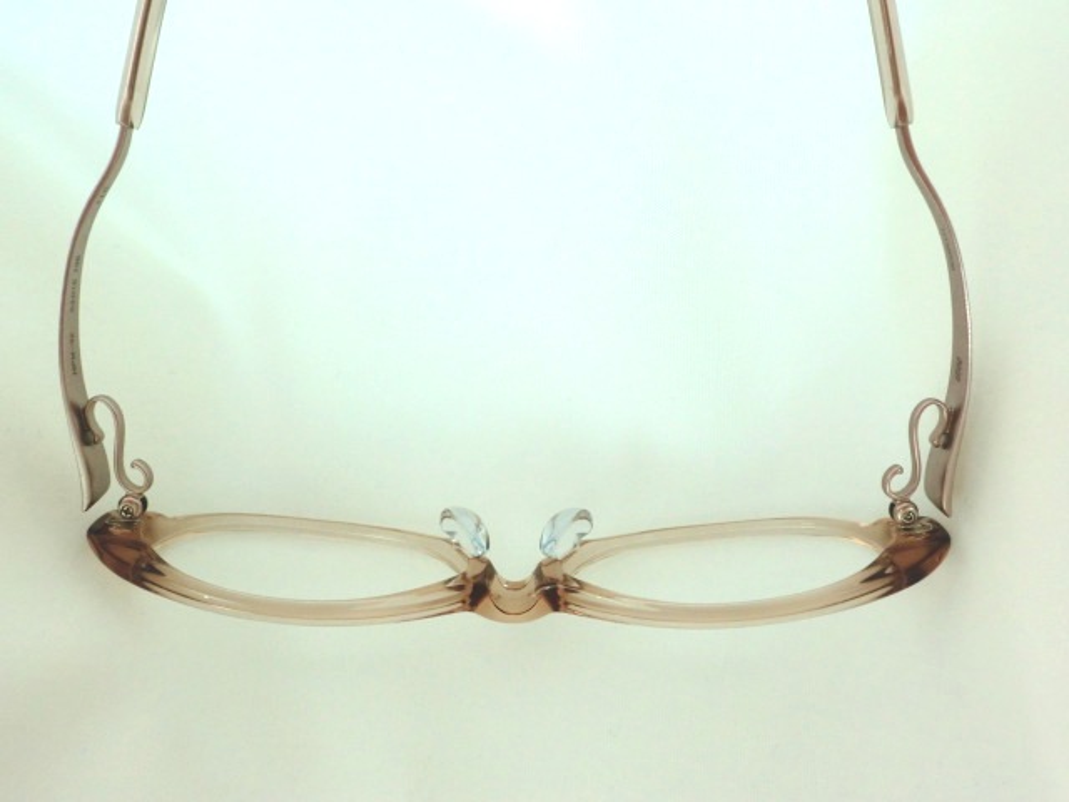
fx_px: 988
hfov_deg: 56.8
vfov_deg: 44.2
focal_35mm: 32
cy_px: 401
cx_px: 534
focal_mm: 5.8
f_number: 3.5
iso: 125
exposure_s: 1/60
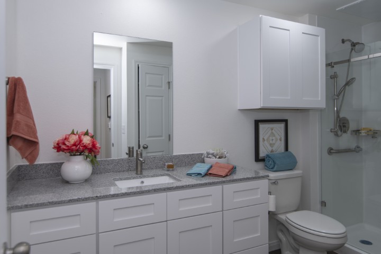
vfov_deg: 51.3
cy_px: 127
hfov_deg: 71.5
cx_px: 190
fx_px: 265
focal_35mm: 25
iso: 100
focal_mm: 25
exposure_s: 1/125
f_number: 4
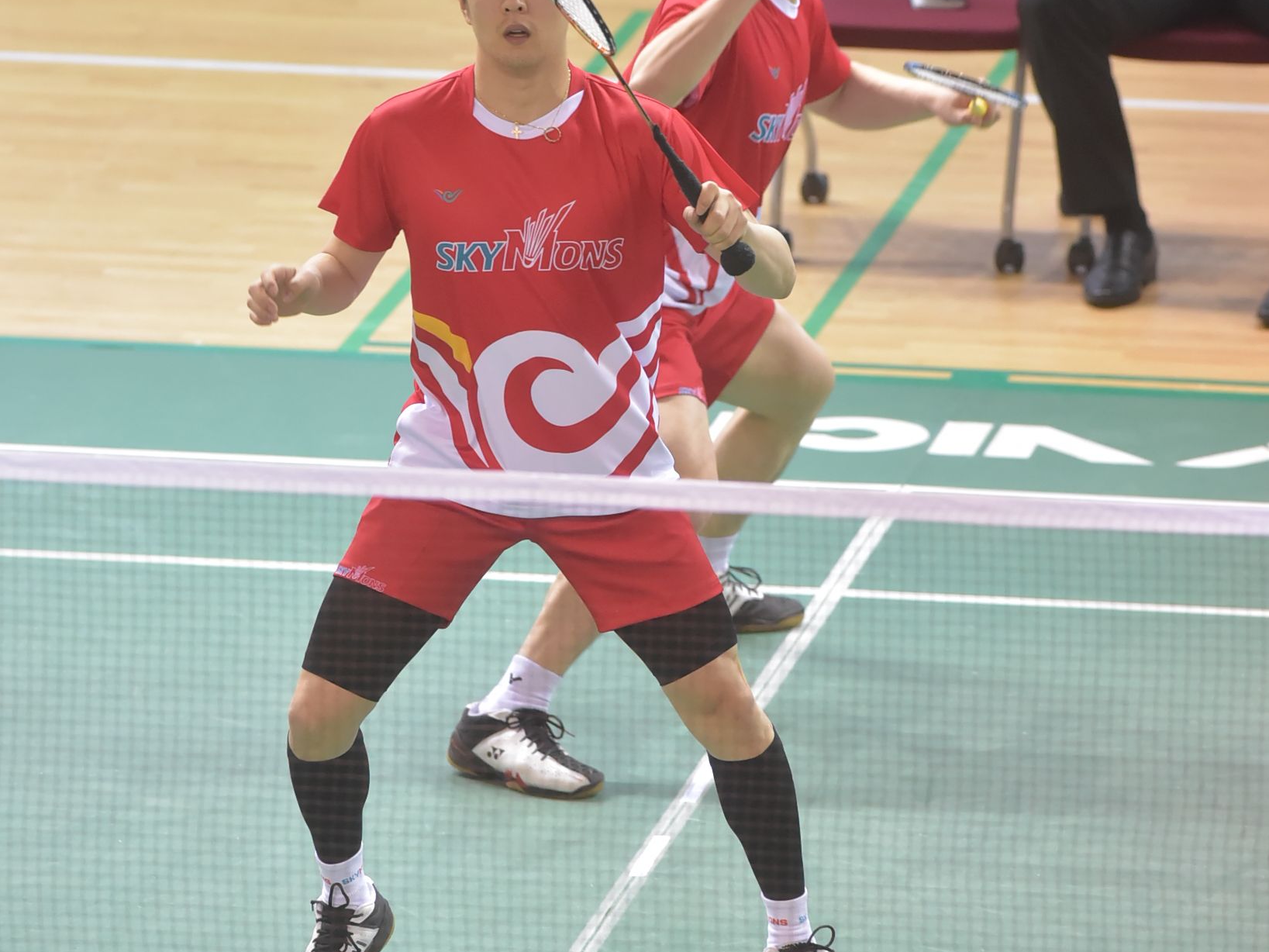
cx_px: 635
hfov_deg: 4.6
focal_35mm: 434
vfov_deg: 3.4
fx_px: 15911
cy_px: 120
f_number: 5.6
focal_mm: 300
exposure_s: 1/500
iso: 8000
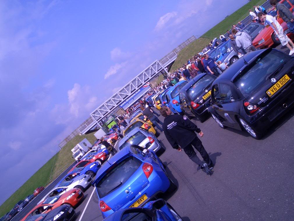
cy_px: 110
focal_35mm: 36
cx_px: 147
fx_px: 306
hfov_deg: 51.3
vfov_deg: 39.7
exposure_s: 1/800
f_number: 4
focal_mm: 4.8
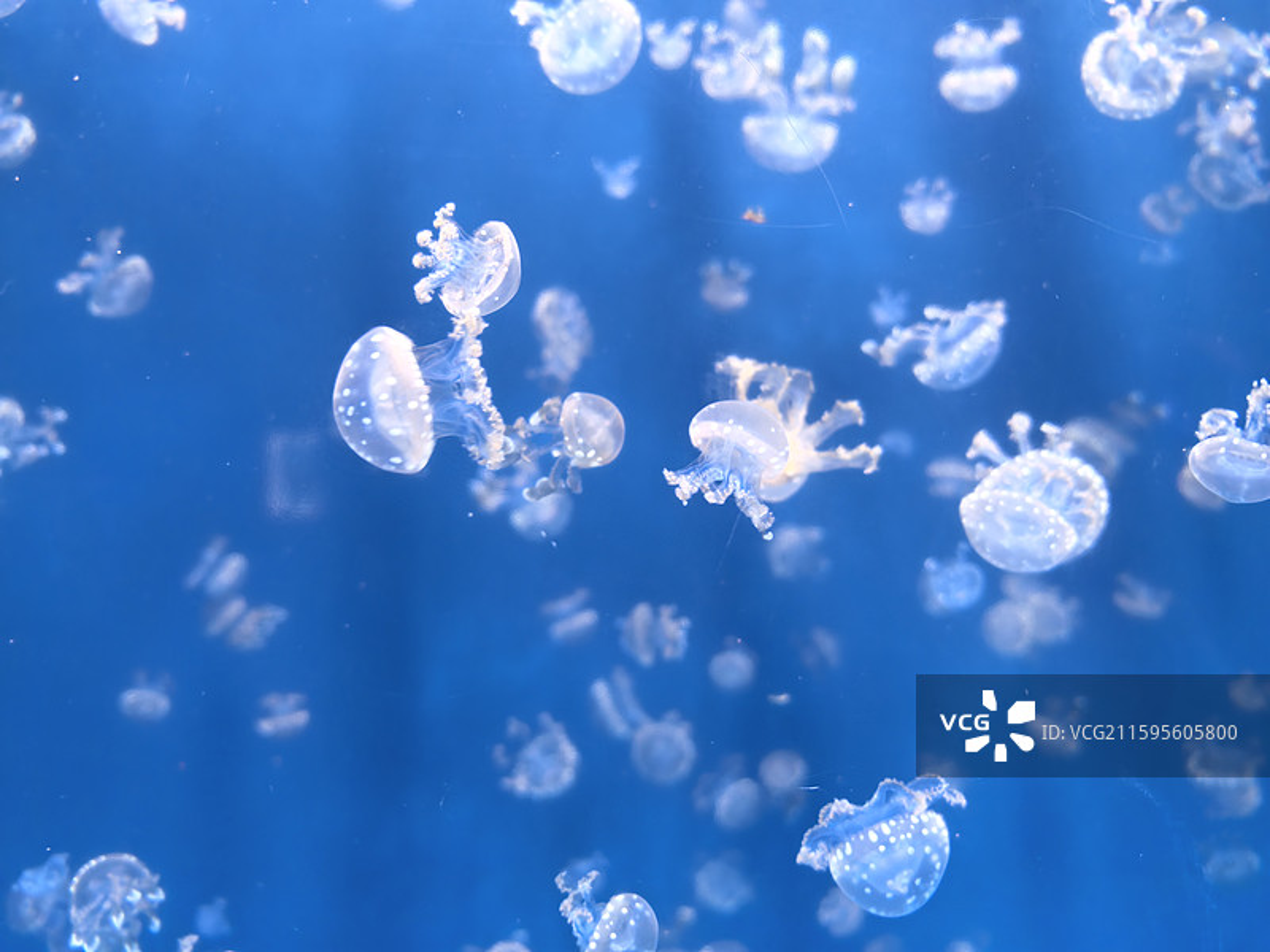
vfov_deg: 56.8
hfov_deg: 71.6
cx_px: 635
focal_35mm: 24
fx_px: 881
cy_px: 476
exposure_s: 1/50
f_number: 2
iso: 200
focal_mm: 6.98
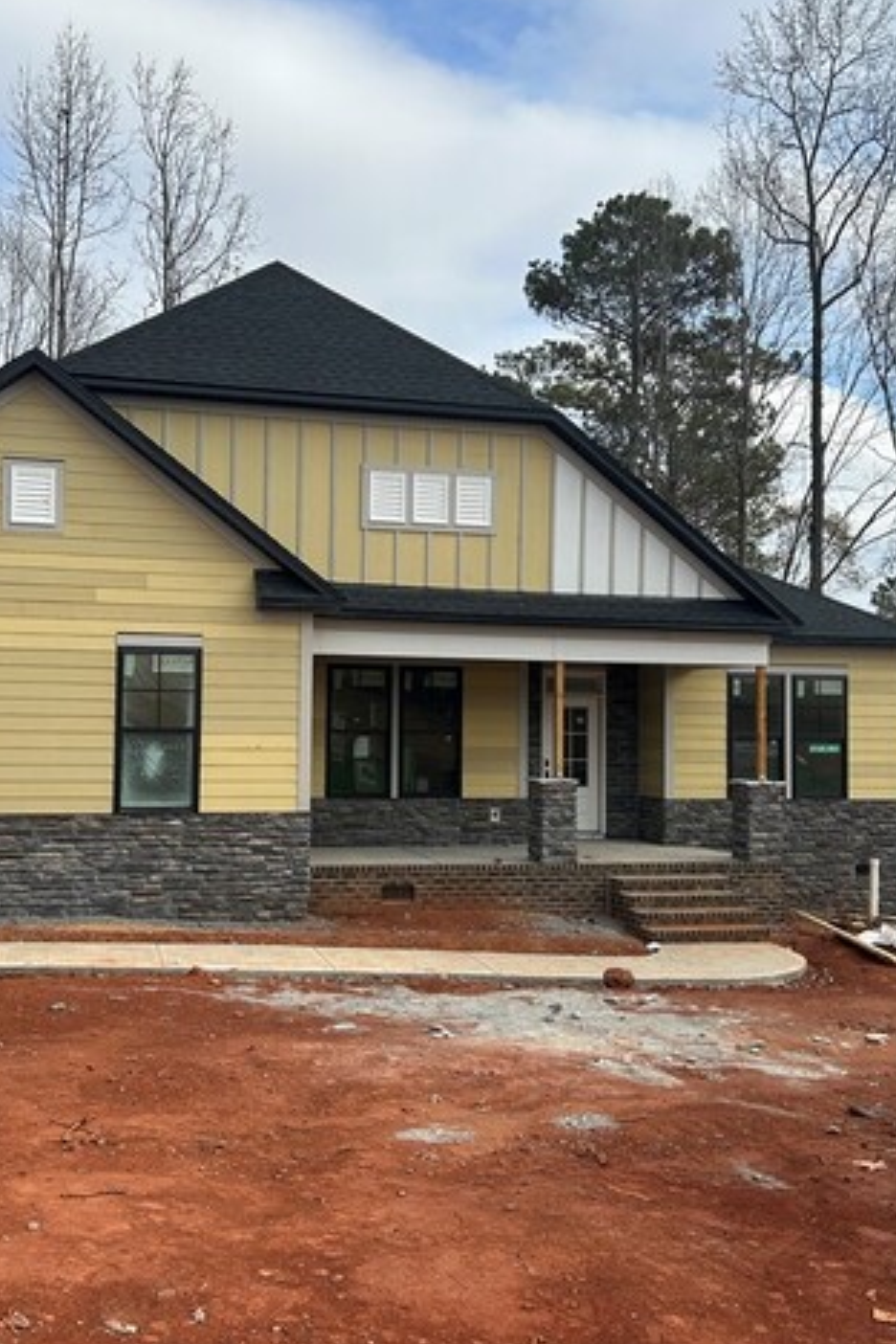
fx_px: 1381
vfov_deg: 51.9
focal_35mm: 37
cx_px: 382
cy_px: 669
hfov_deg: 35.9
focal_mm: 5.7
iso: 50
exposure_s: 1/2457
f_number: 1.5
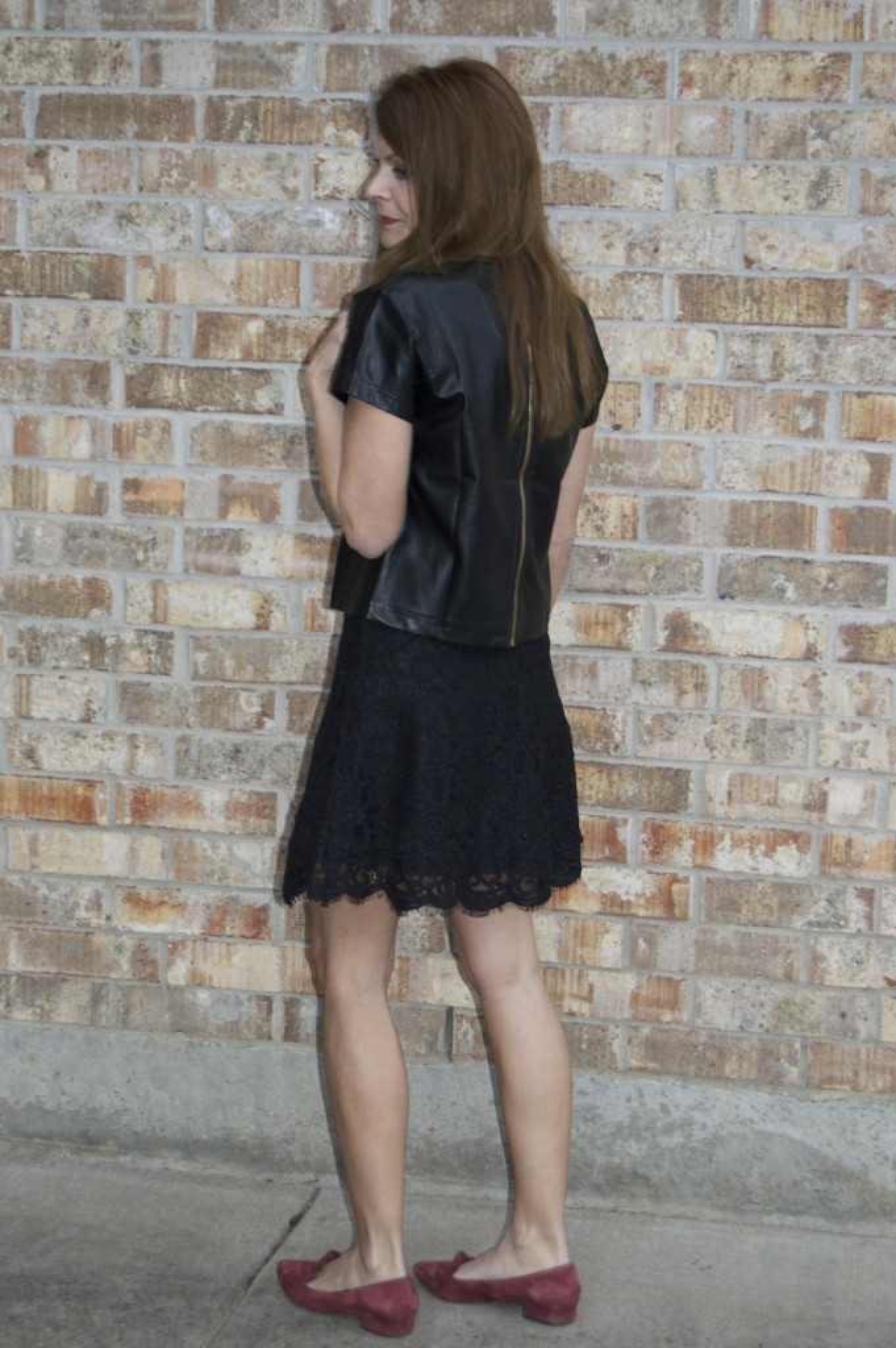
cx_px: 448
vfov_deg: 27.0
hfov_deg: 18.2
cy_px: 674
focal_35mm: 75
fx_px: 2805
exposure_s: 1/60
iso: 900
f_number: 5.6
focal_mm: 50
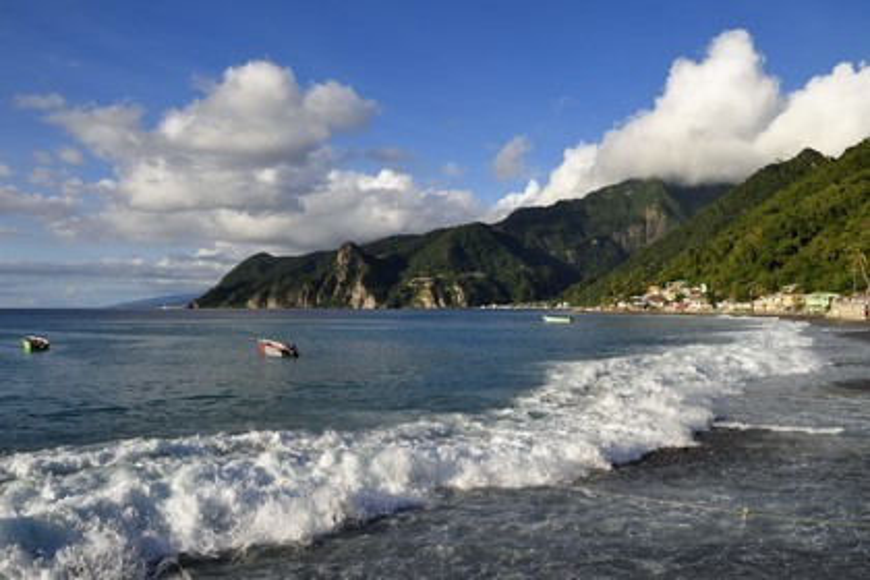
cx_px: 435
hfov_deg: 69.4
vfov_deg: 49.6
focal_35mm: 26
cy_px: 290
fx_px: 628
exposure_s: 1/400
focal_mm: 26
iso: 200
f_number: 13
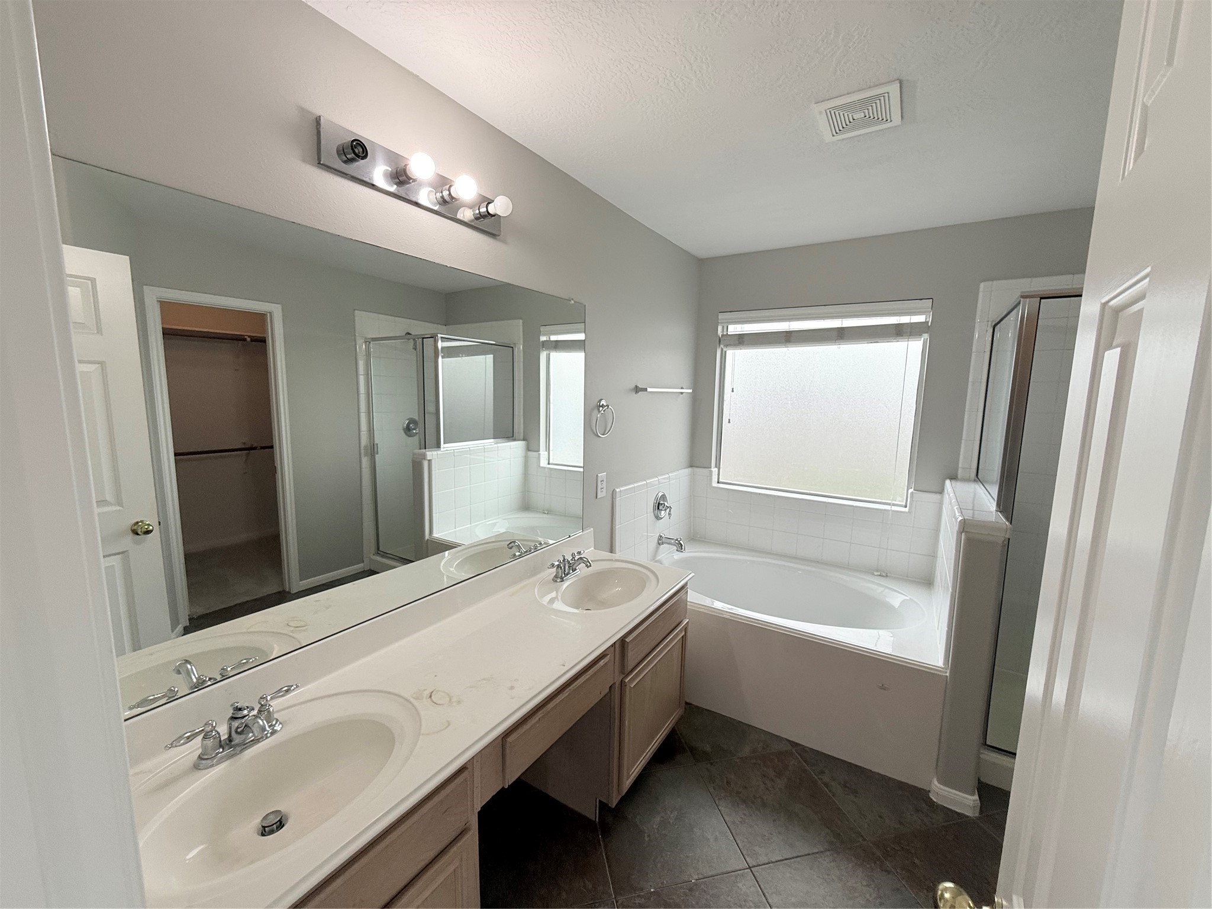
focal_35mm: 14
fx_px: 490
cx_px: 606
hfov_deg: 102.1
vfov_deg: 85.7
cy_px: 454
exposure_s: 1/120
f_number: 2.2
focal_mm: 2.22
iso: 64
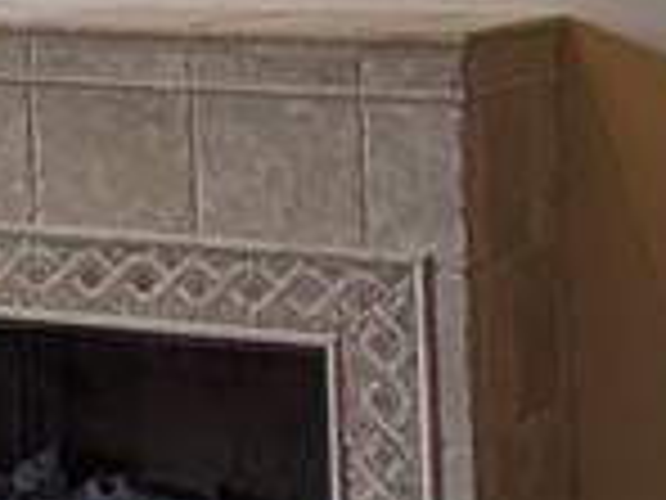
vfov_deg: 8.5
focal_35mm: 166
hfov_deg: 10.2
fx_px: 3194
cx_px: -999
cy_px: -441
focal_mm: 4.53
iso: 38
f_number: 1.7
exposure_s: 1/1672
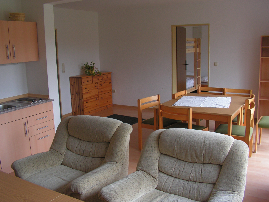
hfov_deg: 51.4
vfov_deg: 39.7
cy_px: 101
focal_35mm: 36
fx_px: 280
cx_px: 134
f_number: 3.2
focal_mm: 6
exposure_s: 1/40
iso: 80
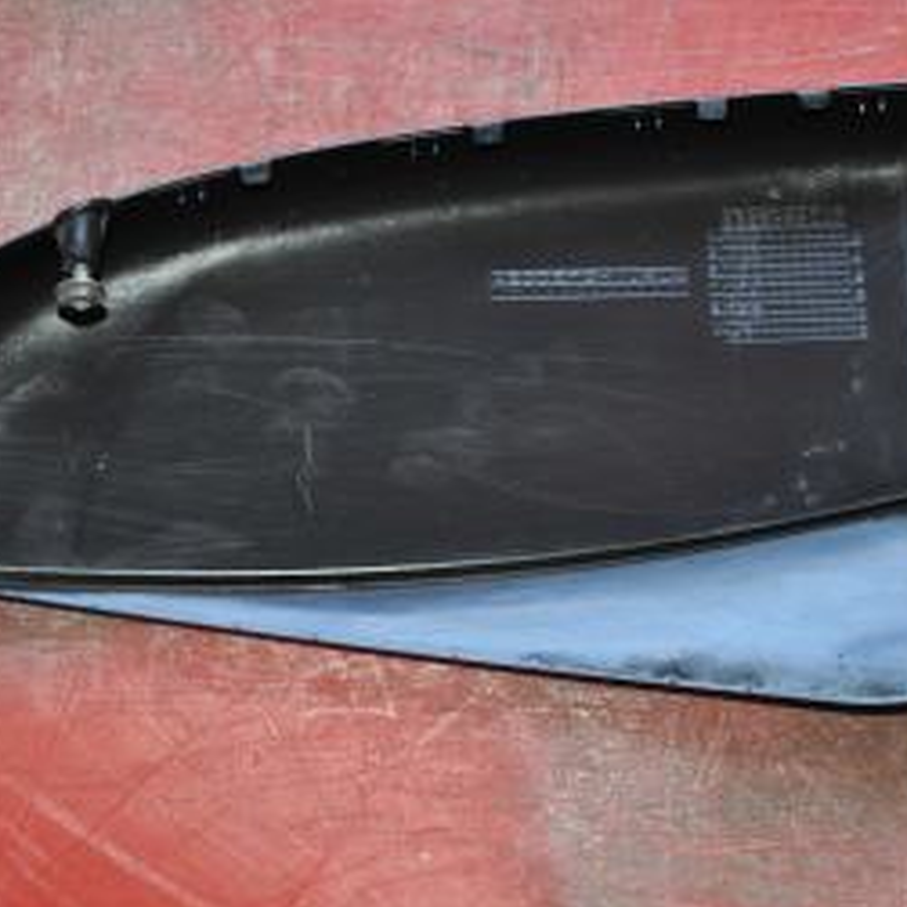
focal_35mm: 147
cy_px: 416
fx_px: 4358
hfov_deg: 11.9
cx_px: 528
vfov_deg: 11.9
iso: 800
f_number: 5
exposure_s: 1/60
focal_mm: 58
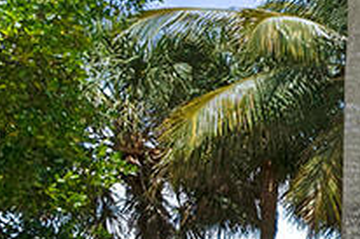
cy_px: 384
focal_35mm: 109
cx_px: 970
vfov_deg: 11.9
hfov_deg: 12.4
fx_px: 1089
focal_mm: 14
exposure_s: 1/500
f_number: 8
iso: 100
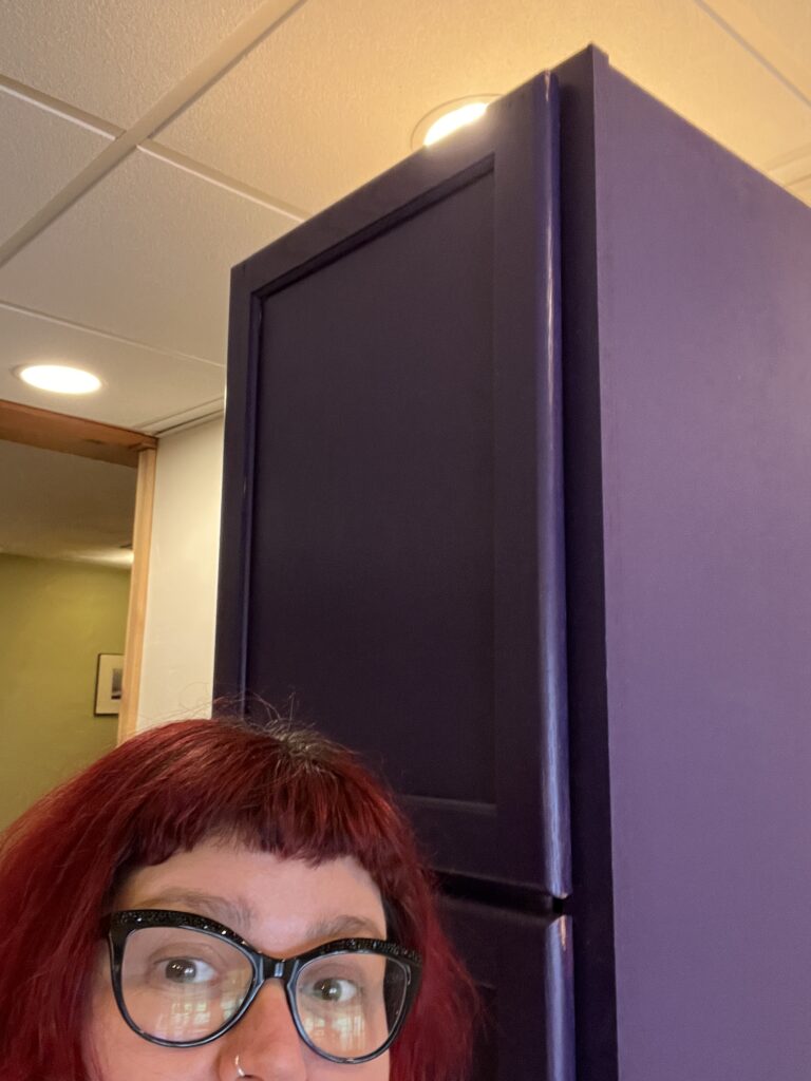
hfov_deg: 46.8
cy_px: 540
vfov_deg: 60.0
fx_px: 937
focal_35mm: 30
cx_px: 406
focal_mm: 2.71
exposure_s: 1/30
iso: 640
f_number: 2.2
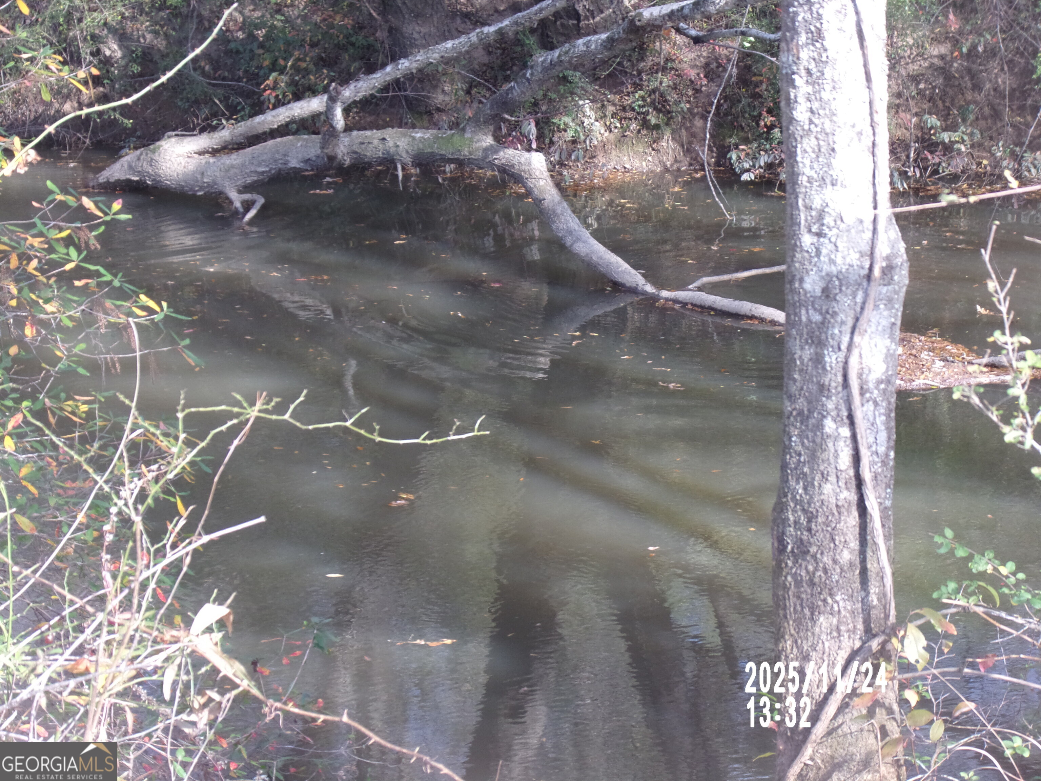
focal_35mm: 90
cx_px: 520
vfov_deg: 16.4
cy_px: 390
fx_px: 2707
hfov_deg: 21.8
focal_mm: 16.2
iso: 80
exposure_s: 1/50
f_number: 5
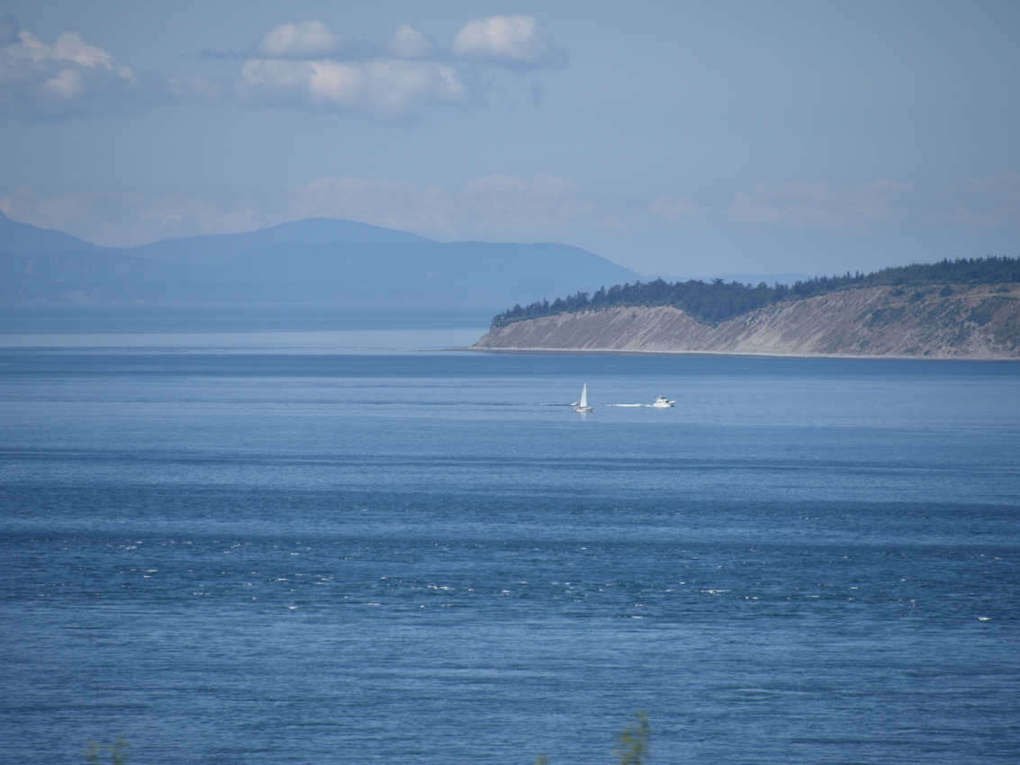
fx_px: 9607
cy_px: 382
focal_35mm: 326
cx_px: 511
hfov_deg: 6.1
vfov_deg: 4.6
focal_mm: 300
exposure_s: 1/640
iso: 100
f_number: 7.1
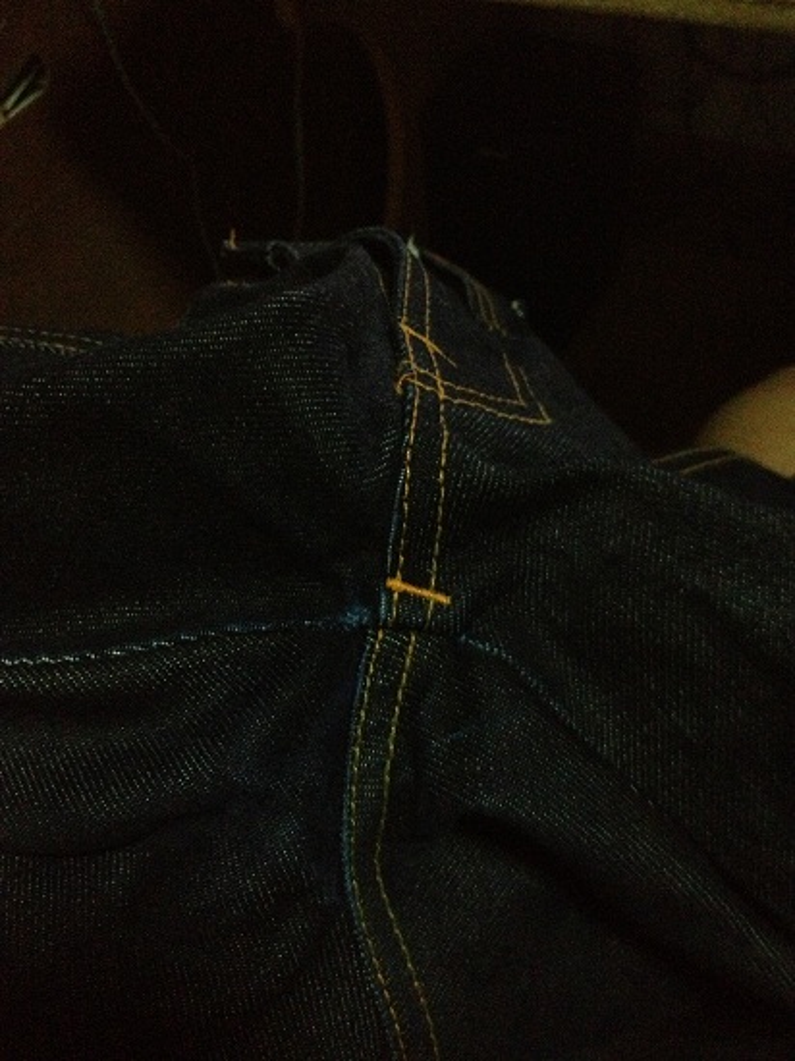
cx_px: 398
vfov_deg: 52.6
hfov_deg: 40.7
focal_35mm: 35
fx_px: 1073
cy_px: 530
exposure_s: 1/15
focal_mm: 4.28
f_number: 2.4
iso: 800
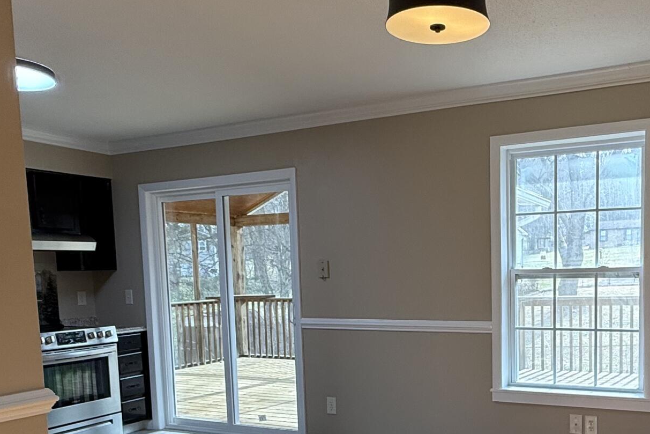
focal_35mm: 36
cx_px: 454
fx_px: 650
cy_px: 334
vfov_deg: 35.9
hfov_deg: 51.7
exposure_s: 1/120
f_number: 2.2
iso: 80
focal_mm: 2.22
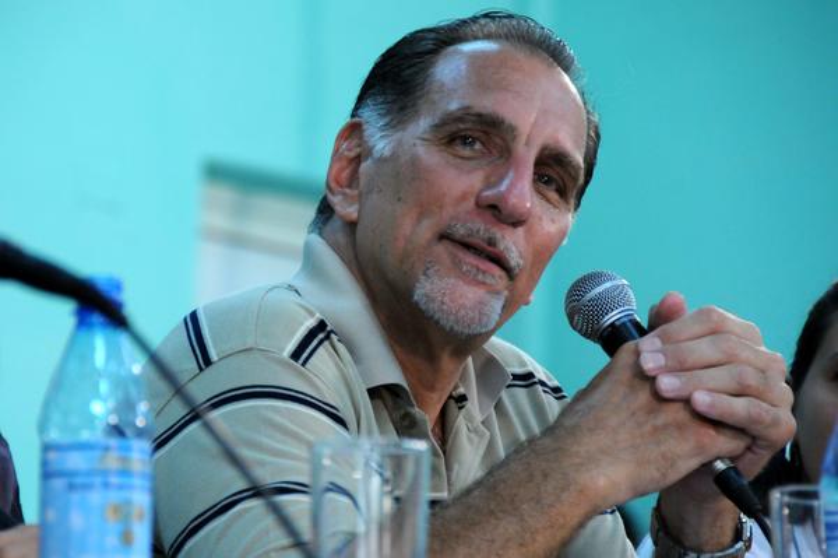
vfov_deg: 5.4
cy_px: 279
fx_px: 5931
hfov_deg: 8.1
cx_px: 419
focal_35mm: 255
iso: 1600
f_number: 5.6
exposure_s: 1/50
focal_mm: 170
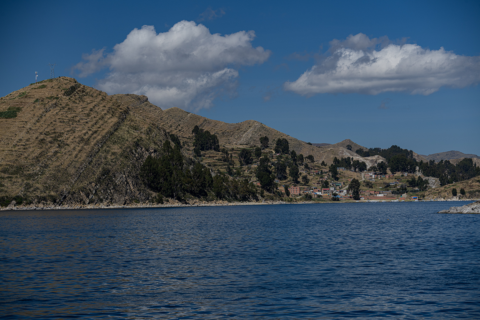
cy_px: 160
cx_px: 240
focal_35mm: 130
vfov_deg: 10.5
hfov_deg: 15.8
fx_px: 1733
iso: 100
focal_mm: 130
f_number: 8
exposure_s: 1/250
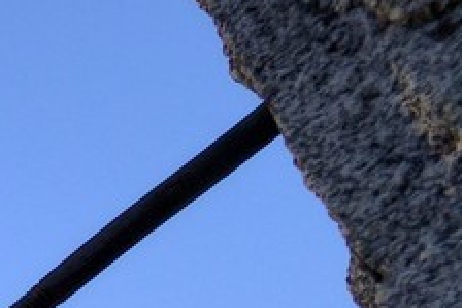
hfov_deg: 9.9
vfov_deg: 9.6
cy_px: 998
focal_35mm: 100
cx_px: -1108
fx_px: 1282
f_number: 14
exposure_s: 1/160
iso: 200
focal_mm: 14
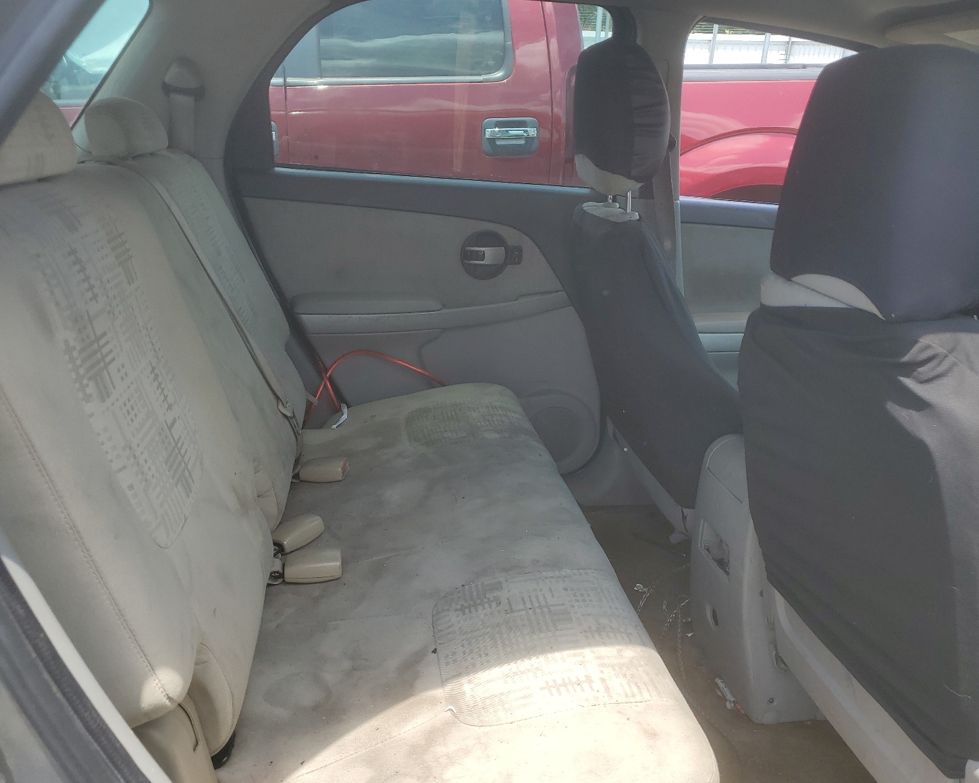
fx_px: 811
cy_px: 399
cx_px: 483
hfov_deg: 62.2
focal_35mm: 28
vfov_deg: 51.5
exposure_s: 1/714
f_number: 1.5
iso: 50
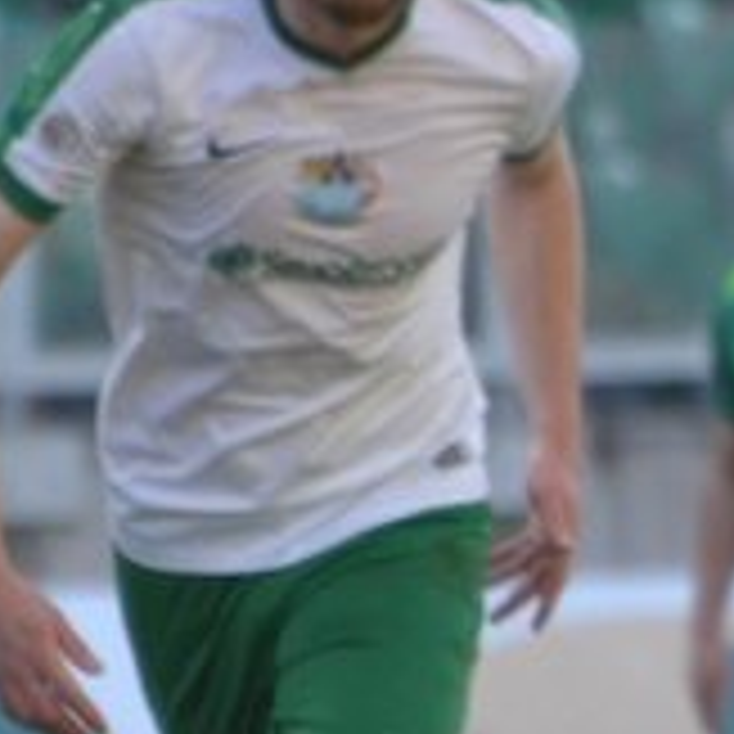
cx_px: 2184
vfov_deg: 0.7
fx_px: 56304
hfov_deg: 0.7
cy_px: 799
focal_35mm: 2347
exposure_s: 1/500
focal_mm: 250
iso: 320
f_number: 5.6
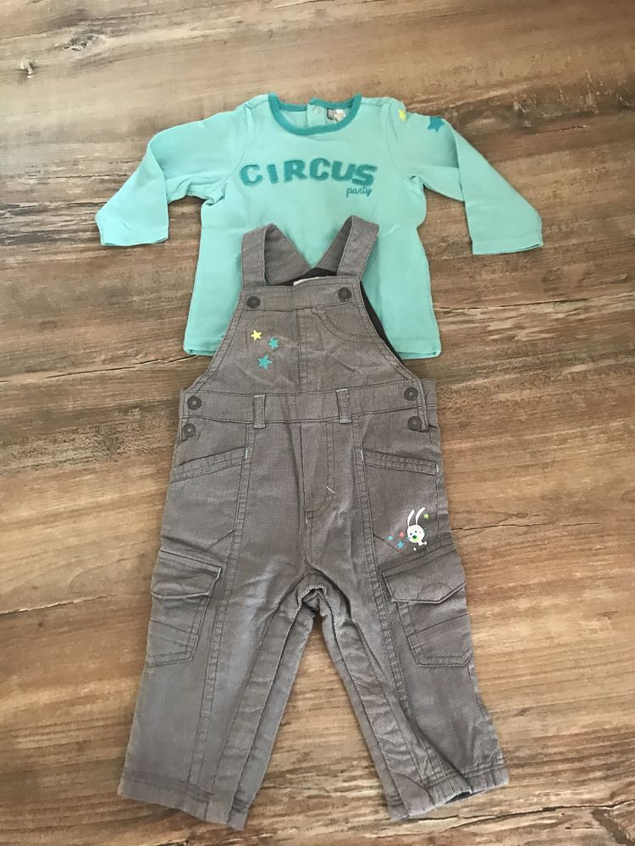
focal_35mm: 28
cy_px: 423
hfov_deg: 49.7
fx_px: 685
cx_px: 318
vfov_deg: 63.4
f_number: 1.8
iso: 100
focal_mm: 3.99
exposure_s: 1/17
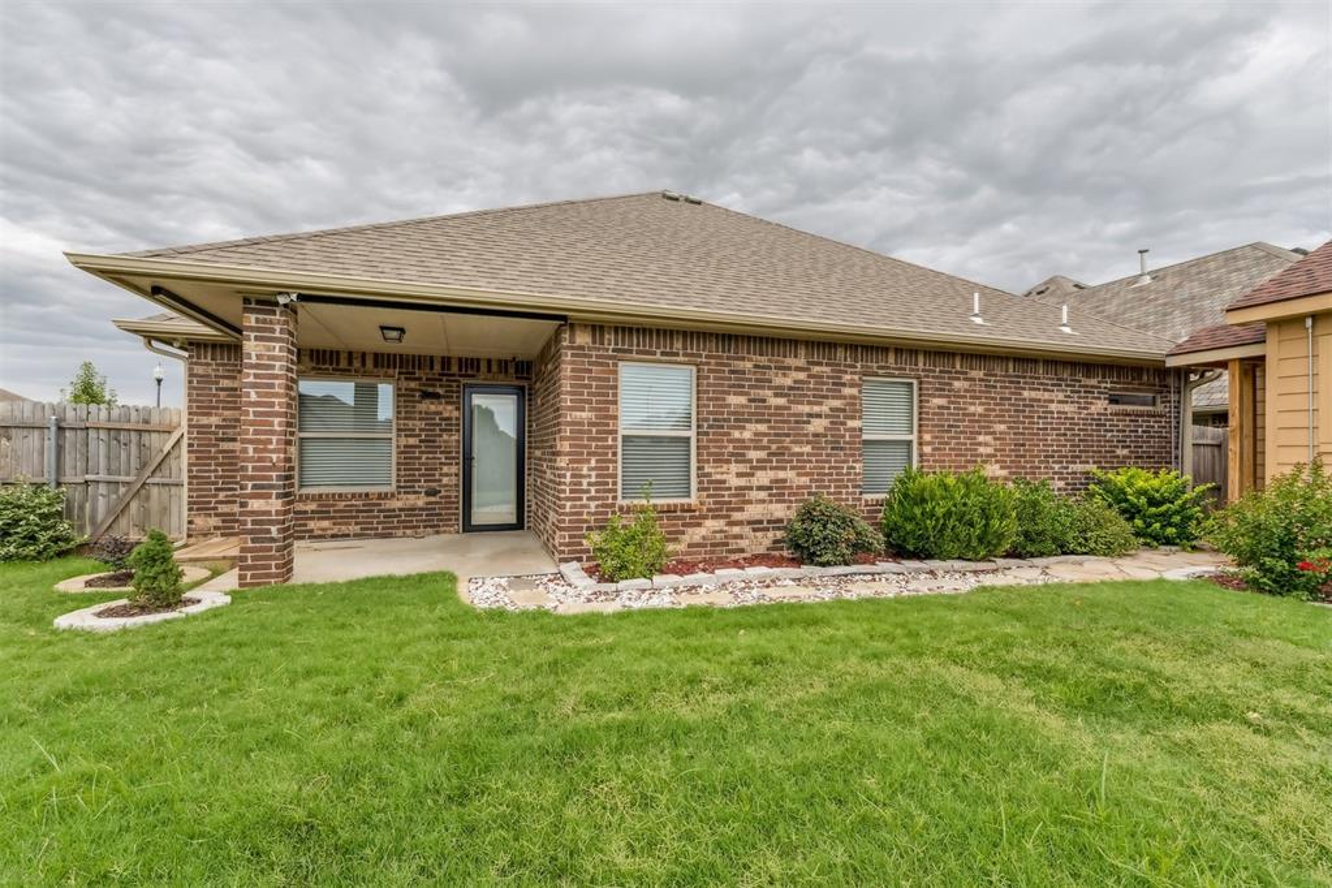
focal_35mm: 15
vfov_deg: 77.3
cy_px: 444
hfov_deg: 100.4
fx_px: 555
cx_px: 666
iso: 100
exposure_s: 1/320
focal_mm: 10
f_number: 8
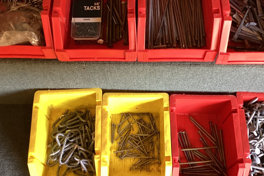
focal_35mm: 50
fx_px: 367
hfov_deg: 39.6
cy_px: 42
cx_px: 142
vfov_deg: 26.6
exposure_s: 1/33
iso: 250
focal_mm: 3.3
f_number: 2.4
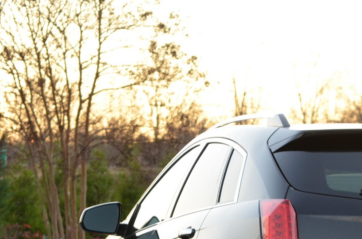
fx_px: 2980
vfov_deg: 4.6
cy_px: 272
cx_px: 343
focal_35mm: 297
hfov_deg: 6.9
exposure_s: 1/30
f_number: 9
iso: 640
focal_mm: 86
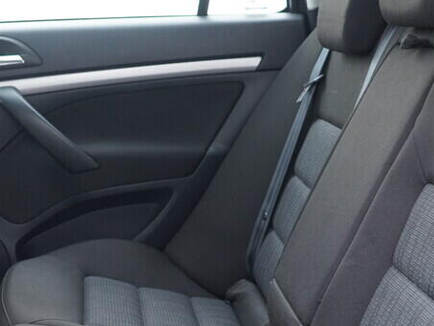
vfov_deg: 18.7
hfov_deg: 25.0
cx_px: 200
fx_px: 978
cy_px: 259
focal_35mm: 78
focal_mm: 24
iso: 400
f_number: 2.8
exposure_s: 1/40
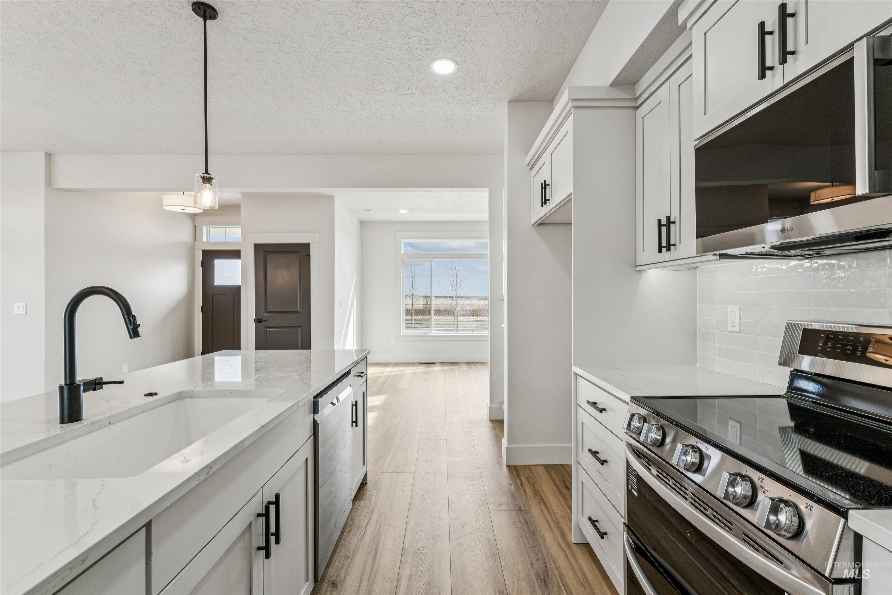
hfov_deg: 97.1
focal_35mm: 16
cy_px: 298
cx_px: 446
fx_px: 394
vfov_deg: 74.1
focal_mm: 15.9
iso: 400
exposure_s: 1/25
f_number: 13
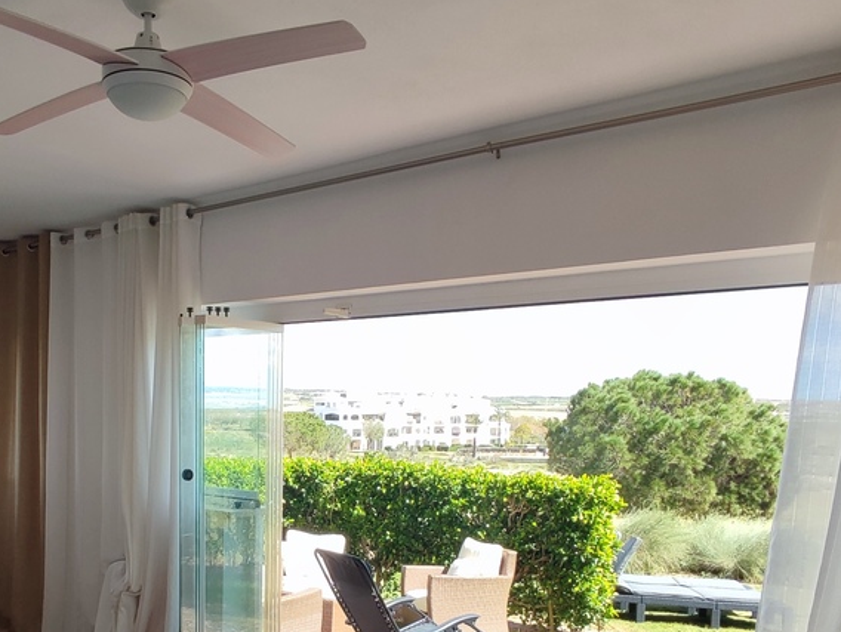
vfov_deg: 38.3
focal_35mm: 36
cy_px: 505
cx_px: 250
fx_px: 875
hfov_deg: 50.0
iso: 50
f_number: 2.2
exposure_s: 1/381
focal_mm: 1.65
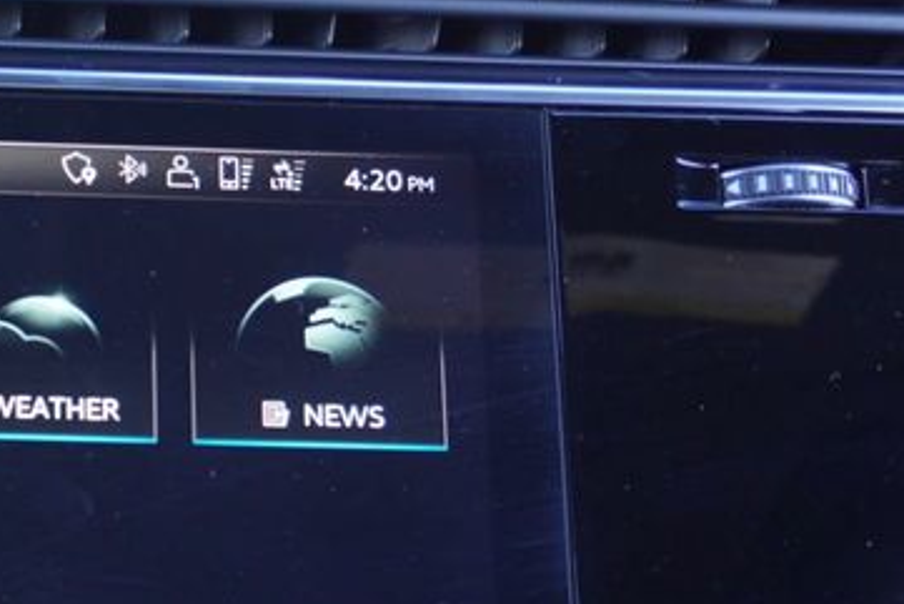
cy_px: 607
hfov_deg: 21.4
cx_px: -298
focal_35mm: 85
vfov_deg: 15.8
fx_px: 2135
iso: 500
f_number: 4
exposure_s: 1/60
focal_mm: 20
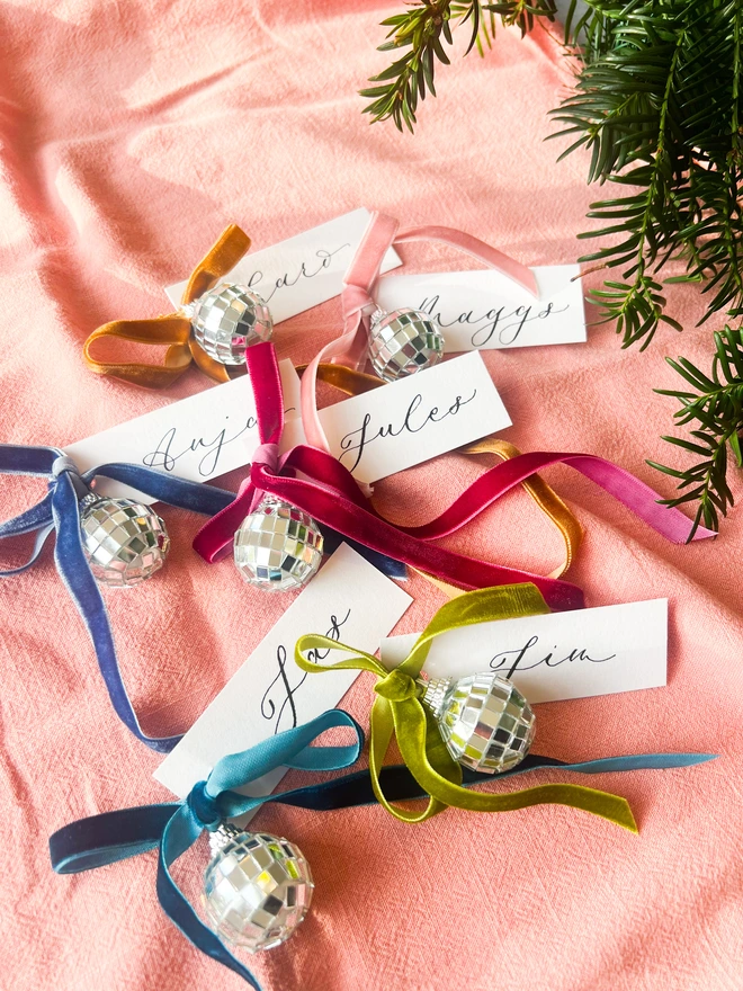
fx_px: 744
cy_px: 496
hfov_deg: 53.1
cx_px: 372
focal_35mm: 26
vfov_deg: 67.3
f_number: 1.5
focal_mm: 5.7
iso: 50
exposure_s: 1/400
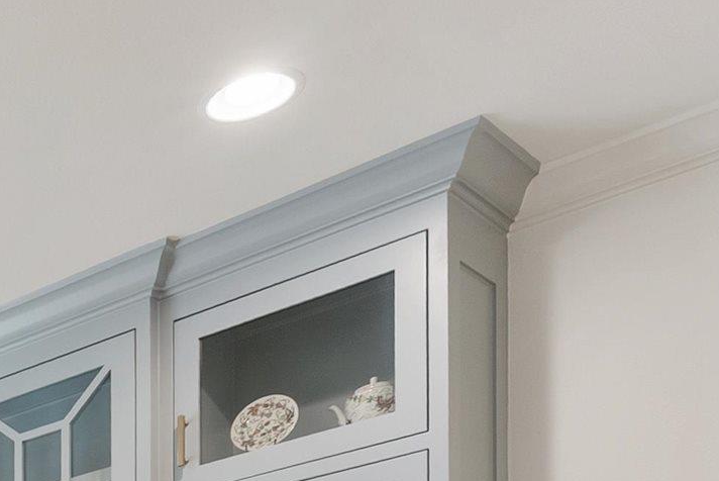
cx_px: -567
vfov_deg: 15.7
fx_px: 1379
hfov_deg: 20.7
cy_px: 954
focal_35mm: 69
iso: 250
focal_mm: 16
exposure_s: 1/2
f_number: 9
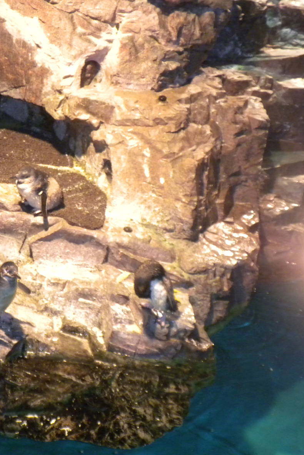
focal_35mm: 73
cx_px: 0
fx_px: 925
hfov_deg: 18.2
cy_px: 225
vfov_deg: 27.7
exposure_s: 1/30.3
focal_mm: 9.1
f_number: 4.3
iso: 400
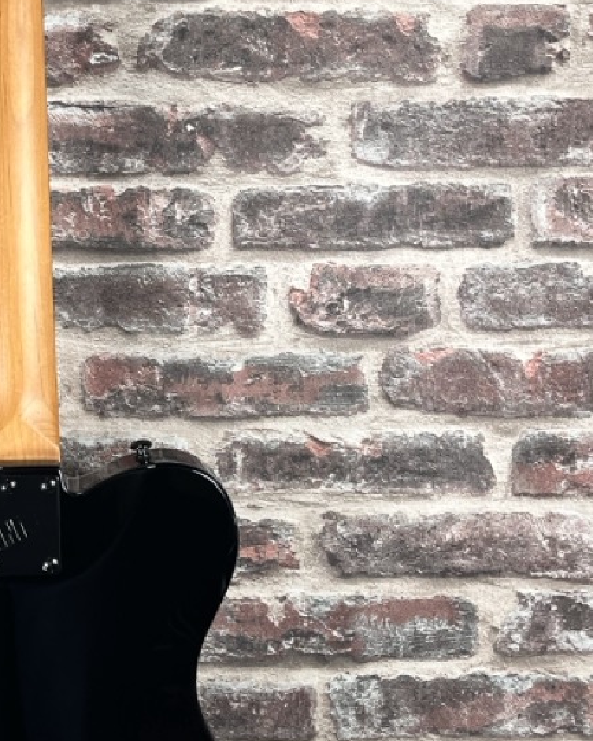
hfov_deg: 24.4
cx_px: 15
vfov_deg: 31.4
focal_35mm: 60
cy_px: 294
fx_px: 1316
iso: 100
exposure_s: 1/121
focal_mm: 5.1
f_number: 1.6
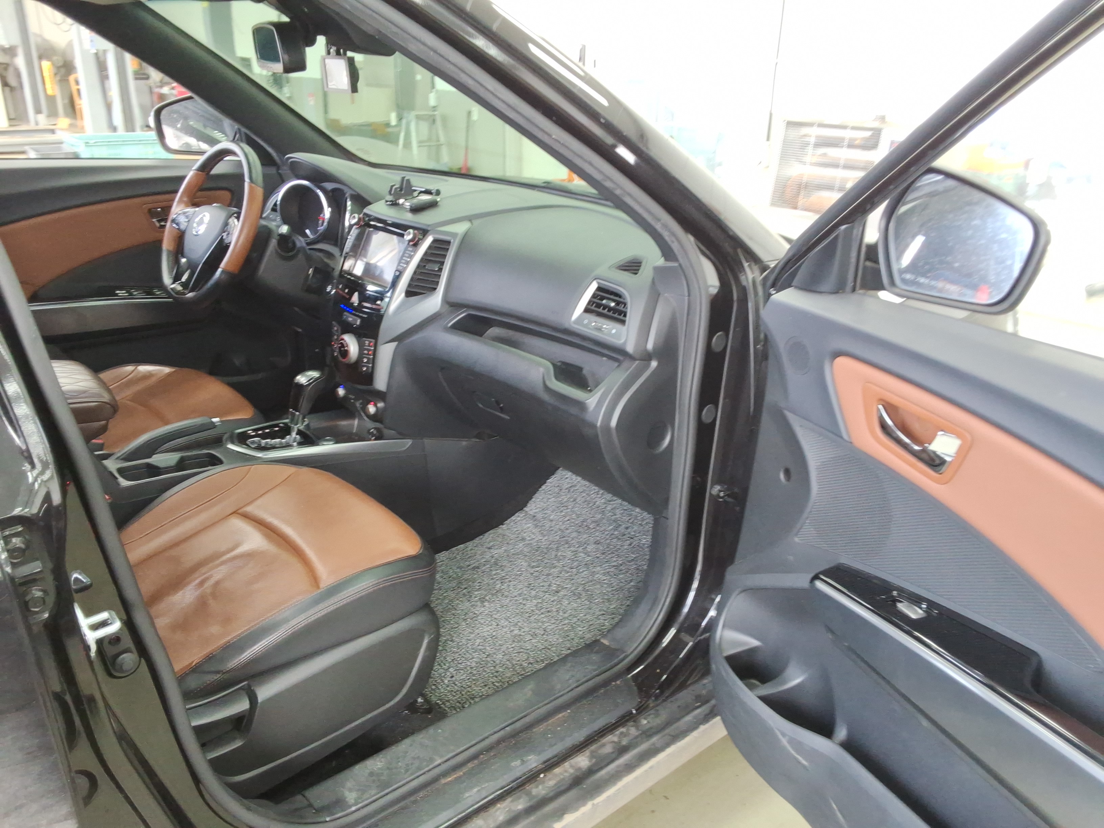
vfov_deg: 49.7
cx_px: 552
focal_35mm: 28
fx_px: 893
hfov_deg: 63.4
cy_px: 414
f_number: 1.9
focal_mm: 2.91
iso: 80
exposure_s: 1/40
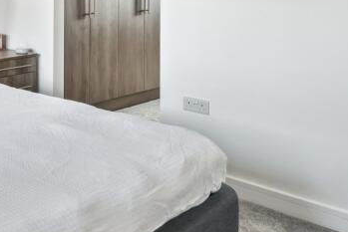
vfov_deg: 26.9
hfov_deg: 34.0
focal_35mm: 47
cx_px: -68
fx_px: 454
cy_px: -8
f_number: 8
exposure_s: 1/40
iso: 640
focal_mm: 16
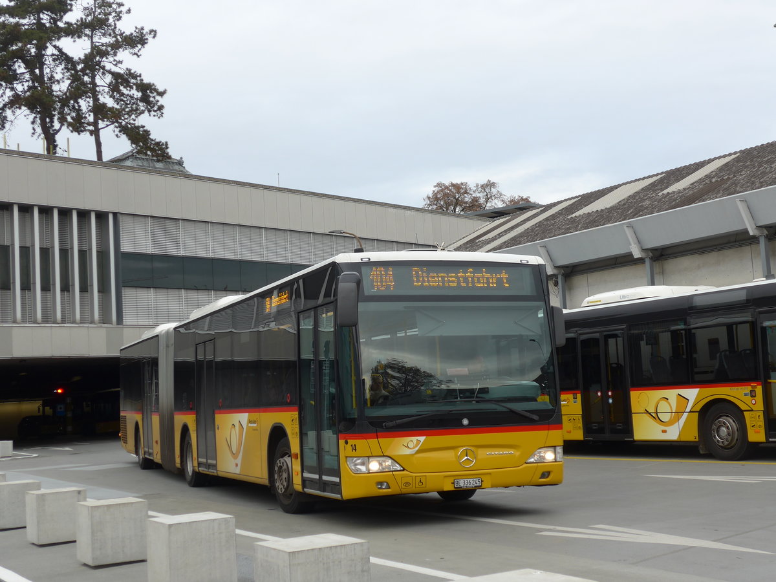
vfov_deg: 28.0
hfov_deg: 36.8
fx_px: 1166
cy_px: 291
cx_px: 388
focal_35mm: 52
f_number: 3.3
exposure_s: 1/250
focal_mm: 10.7
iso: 80
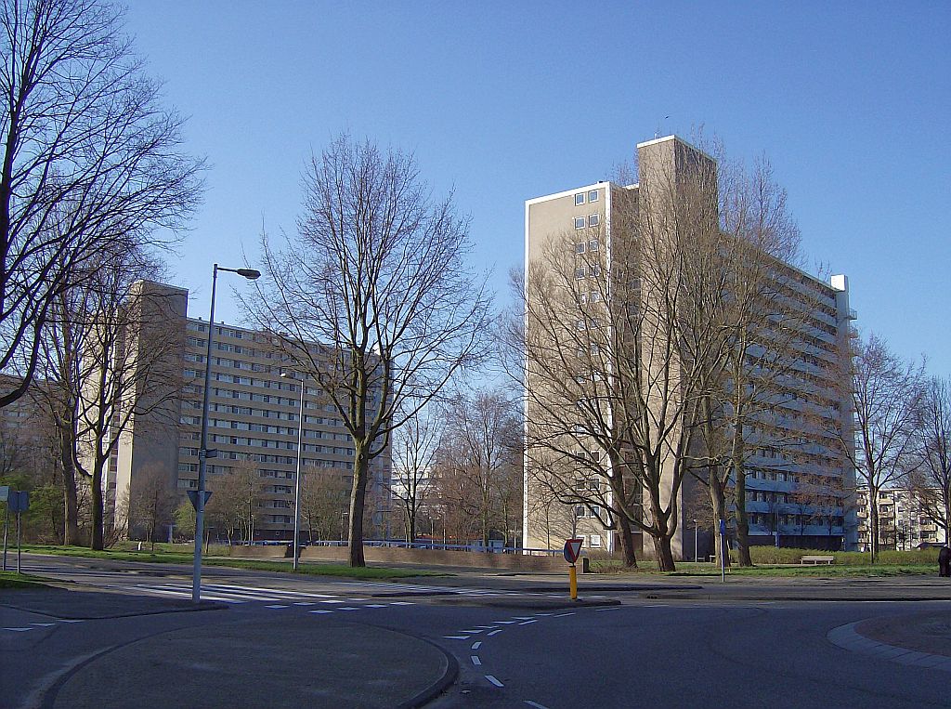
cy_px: 354
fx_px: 987
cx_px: 476
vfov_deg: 39.5
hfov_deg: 51.5
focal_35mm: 36
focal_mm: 6
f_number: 4.7
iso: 100
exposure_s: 1/527
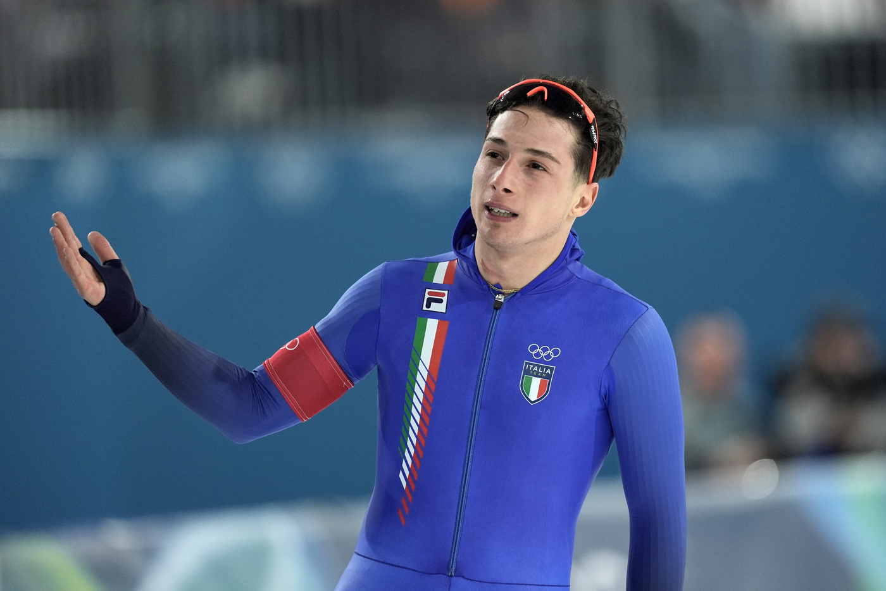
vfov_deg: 3.4
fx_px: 9843
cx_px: 443
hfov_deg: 5.2
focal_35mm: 400
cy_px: 296
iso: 2000
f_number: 2.8
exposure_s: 1/2500
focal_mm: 400
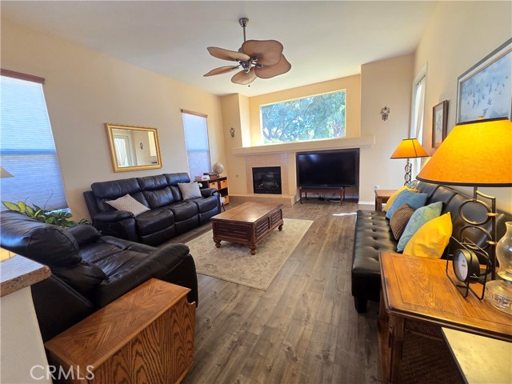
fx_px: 192
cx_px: 256
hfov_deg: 106.2
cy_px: 192
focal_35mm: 13
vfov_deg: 89.9
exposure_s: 1/60
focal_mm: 2.2
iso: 320
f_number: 2.2
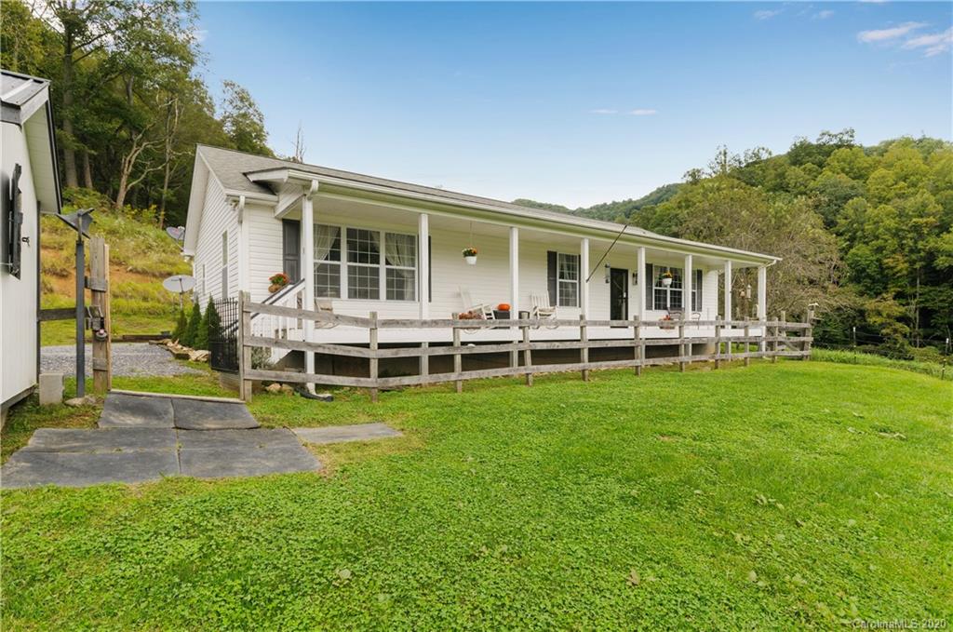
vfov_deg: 67.2
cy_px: 316
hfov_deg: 90.1
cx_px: 476
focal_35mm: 18
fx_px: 476
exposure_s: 1/125
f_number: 8
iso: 100
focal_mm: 12
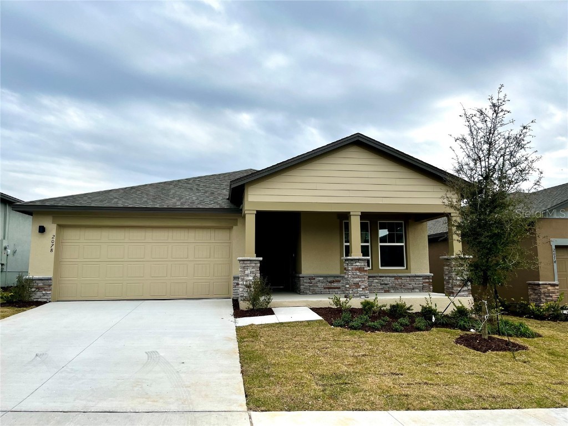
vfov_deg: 53.1
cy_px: 213
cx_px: 284
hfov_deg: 67.3
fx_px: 427
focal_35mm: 26
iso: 50
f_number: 1.6
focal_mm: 5.1
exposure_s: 1/2062
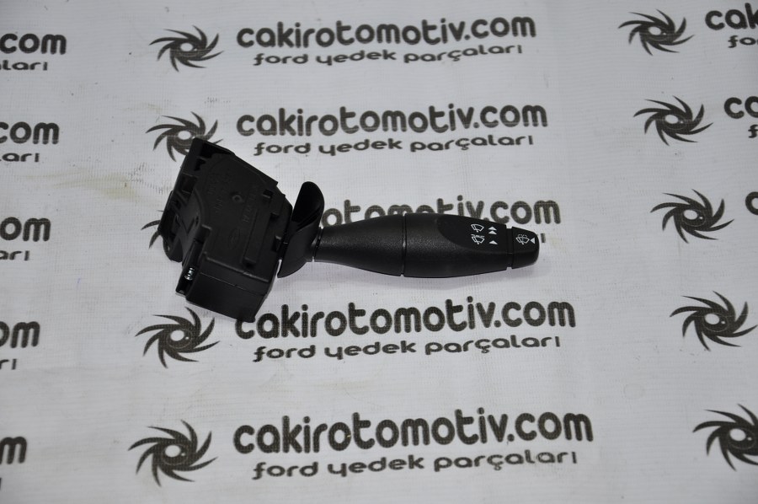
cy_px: 252
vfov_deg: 12.2
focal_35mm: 112
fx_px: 2366
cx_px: 379
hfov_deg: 18.2
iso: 200
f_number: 5.3
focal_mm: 75
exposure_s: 1/60
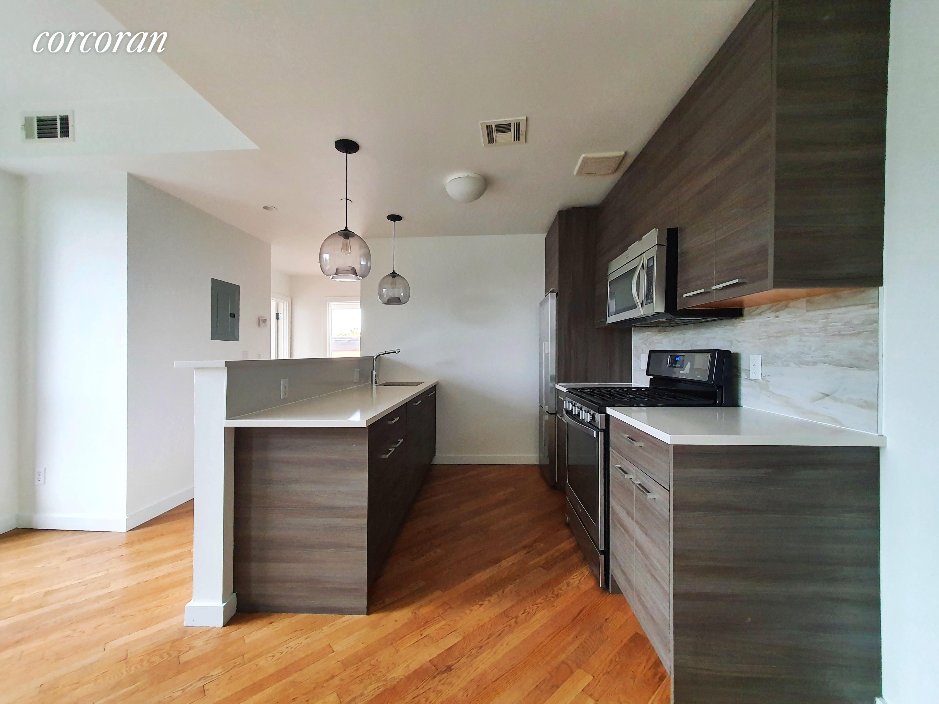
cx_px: 470
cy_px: 352
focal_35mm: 13
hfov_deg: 106.2
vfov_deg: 89.9
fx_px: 353
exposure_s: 1/40
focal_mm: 1.8
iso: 320
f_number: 2.2
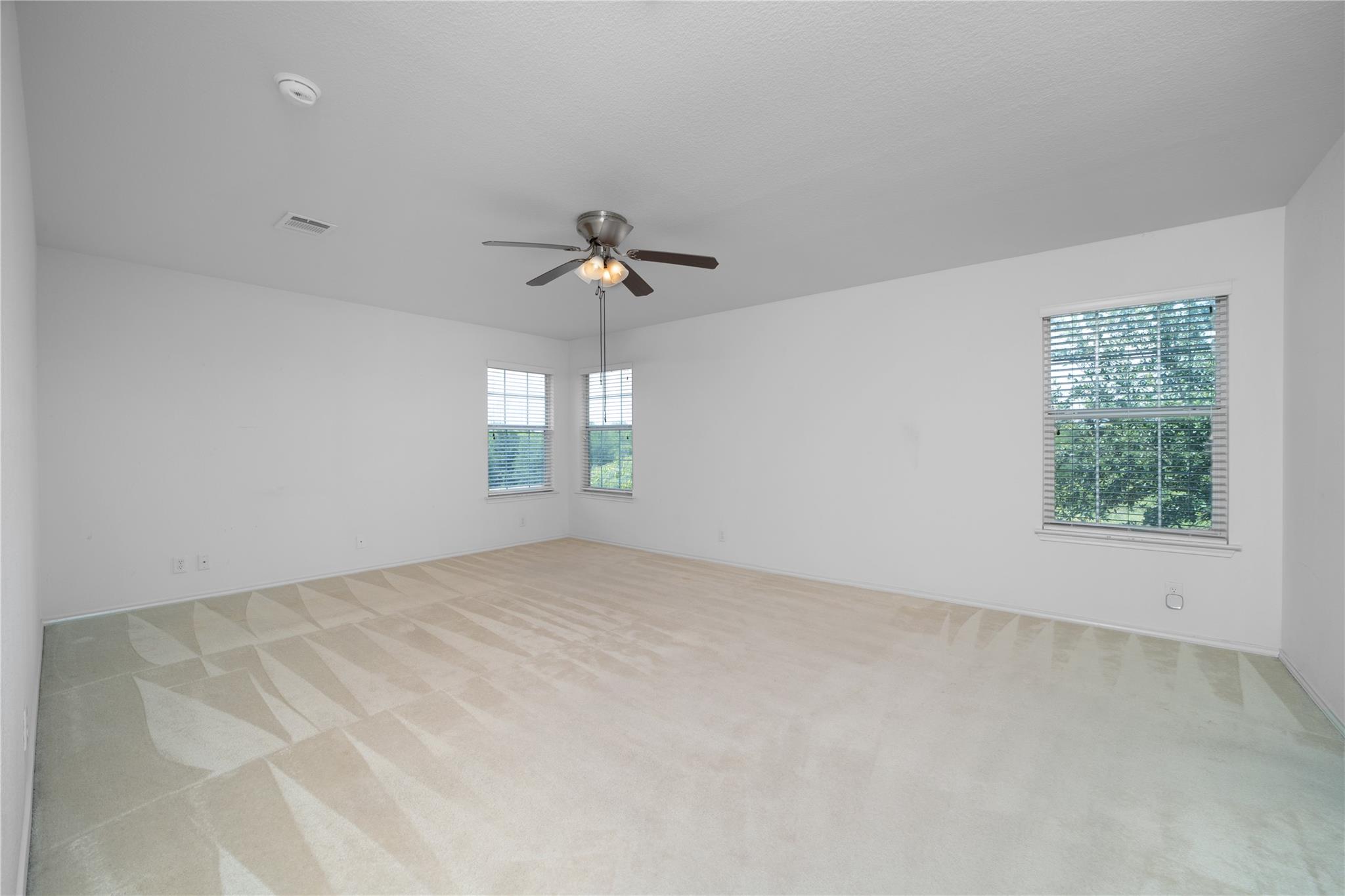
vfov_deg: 81.2
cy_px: 448
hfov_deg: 104.3
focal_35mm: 14
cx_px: 672
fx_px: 523
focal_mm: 14
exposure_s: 1/60
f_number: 8
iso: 100
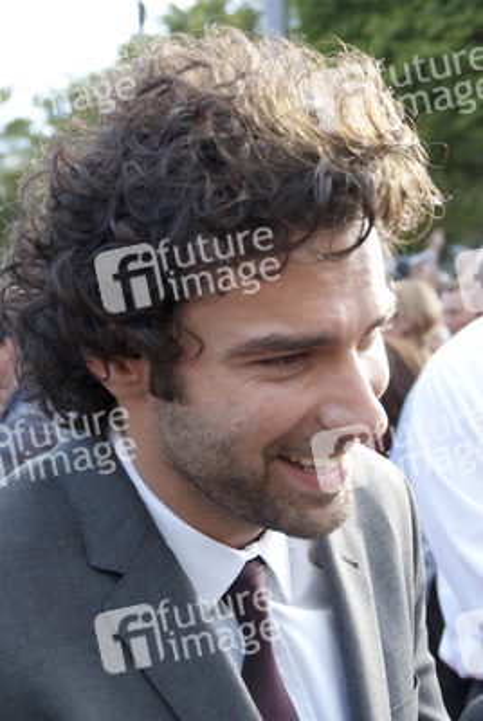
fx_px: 1203
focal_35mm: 60
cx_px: 242
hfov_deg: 22.7
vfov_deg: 33.4
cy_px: 360
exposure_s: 1/125
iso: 400
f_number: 6.7
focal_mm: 40
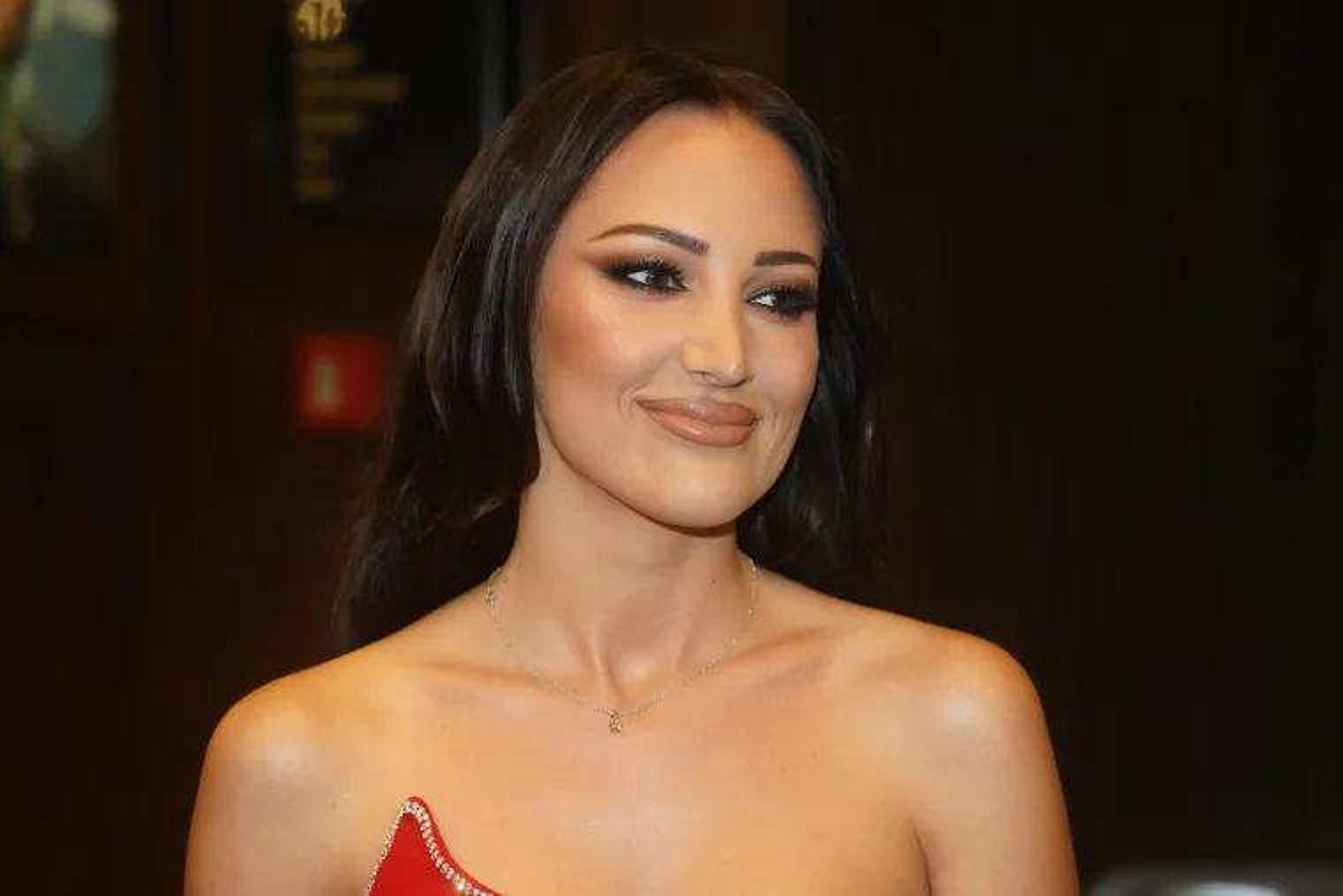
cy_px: 448
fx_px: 3918
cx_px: 672
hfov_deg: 19.5
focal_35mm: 105
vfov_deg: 13.0
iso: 2000
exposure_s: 1/200
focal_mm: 105
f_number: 4
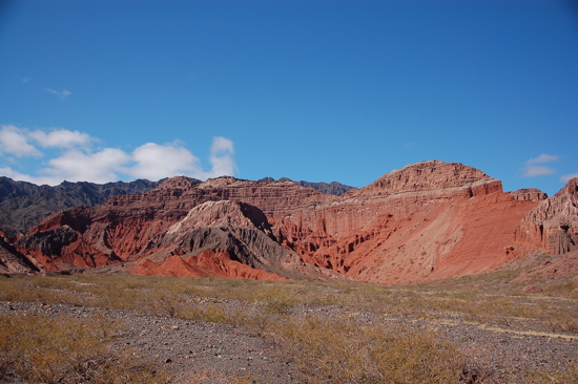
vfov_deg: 36.8
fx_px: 578
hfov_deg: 53.2
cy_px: 192
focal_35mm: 36
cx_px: 289
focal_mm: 24
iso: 200
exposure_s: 1/2000
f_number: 4
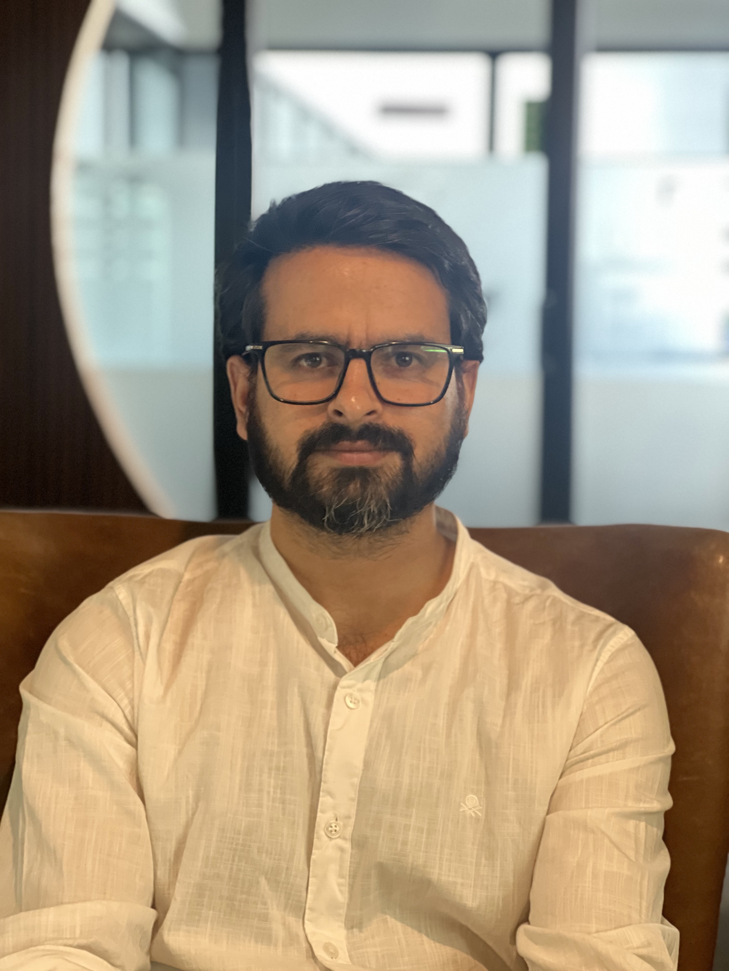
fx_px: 2162
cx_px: 364
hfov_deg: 19.1
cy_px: 486
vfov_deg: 25.3
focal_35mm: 77
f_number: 2.8
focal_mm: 9
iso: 400
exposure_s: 1/14
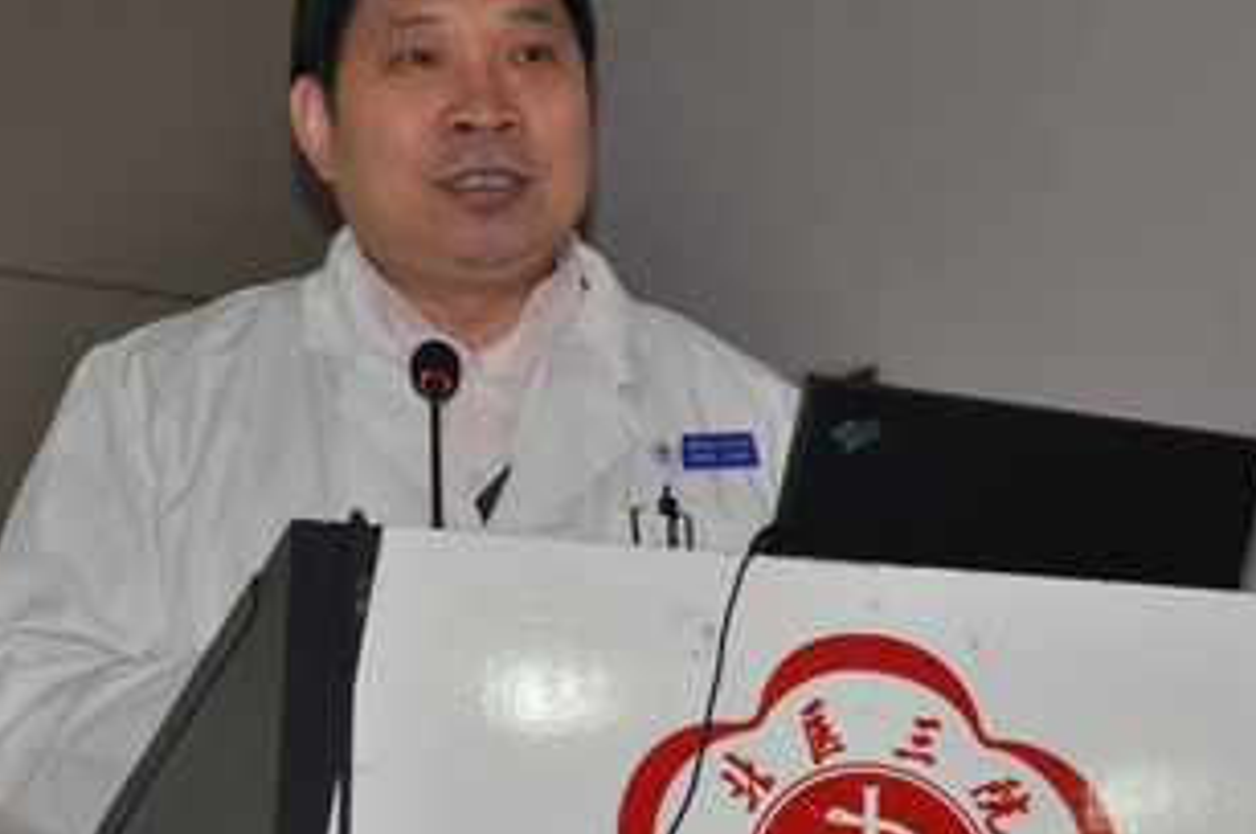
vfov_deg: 6.7
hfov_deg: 10.0
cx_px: 798
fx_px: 7145
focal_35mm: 205
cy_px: 484
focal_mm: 70
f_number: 5.3
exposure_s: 1/60
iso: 640
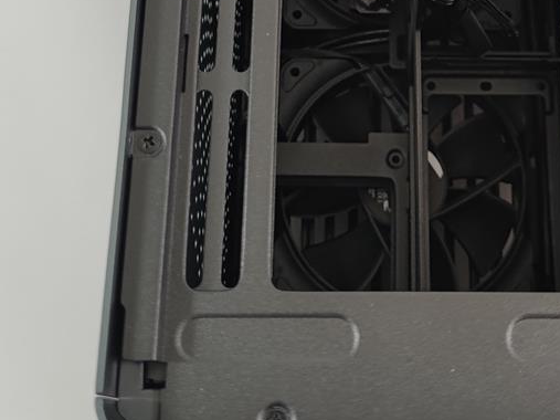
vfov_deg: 18.5
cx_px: 395
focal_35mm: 74
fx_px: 1197
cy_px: -120
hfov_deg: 26.1
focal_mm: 6.78
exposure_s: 1/100
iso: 70
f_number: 1.85
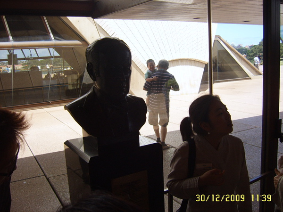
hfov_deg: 52.6
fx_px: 286
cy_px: 106
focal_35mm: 35
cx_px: 142
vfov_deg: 40.7
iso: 50
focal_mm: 5.8
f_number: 2.8
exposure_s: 1/500
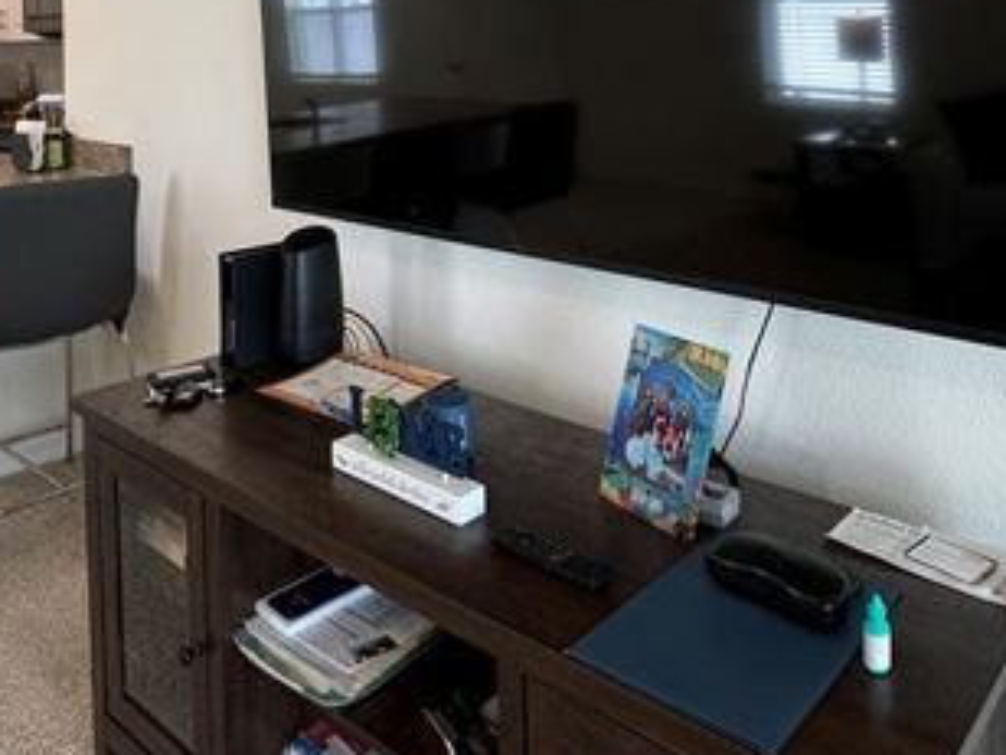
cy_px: 85
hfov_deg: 55.9
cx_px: 648
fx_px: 930
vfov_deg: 41.0
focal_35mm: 32
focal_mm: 2.22
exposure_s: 1/120
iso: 200
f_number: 2.2
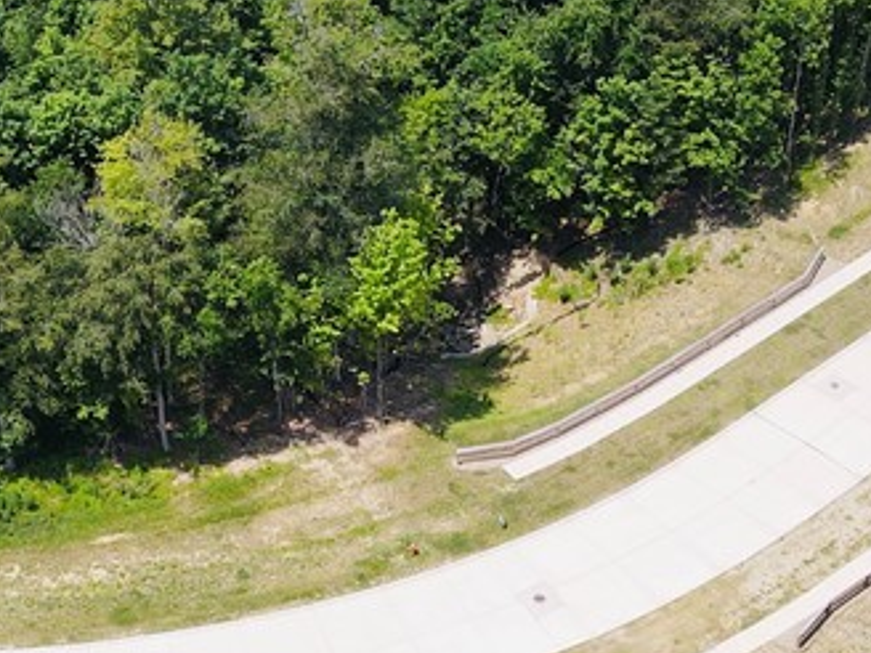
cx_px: 377
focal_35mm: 75
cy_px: 483
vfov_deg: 19.5
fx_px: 1887
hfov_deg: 26.0
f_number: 2.8
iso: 100
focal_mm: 4.5
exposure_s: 1/30
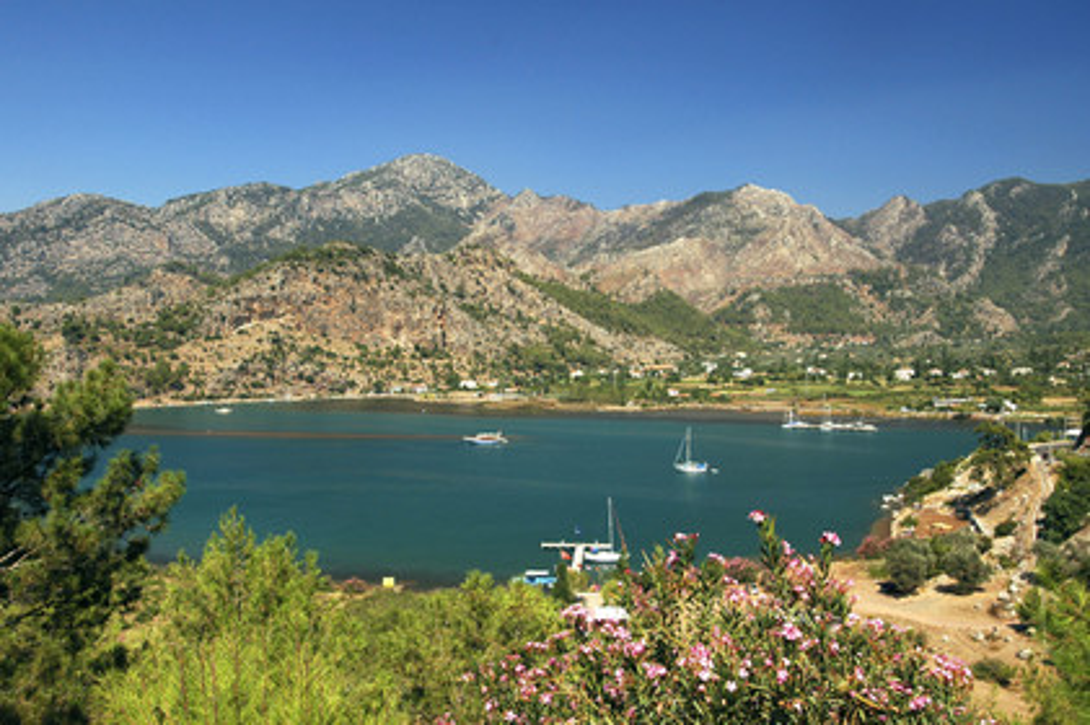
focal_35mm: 33
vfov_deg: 39.9
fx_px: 998
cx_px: 545
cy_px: 362
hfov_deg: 57.3
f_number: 7.1
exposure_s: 1/200
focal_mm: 22
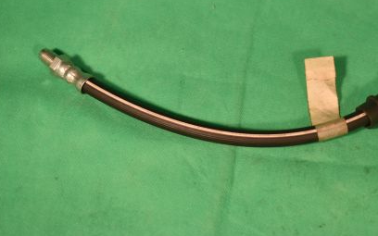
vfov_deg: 14.5
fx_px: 927
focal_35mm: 90
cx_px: 271
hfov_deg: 22.9
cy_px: 54
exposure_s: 1/80
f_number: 5.6
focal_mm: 40
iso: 100
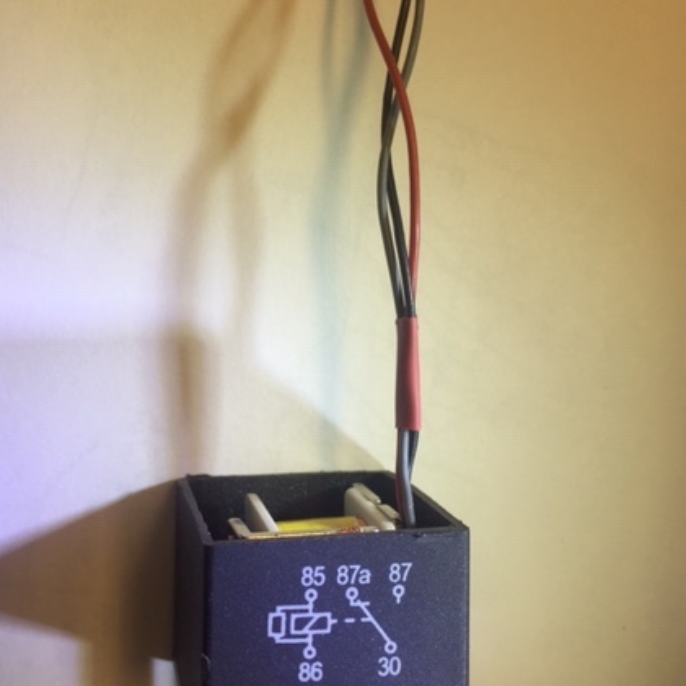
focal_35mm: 39
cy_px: 339
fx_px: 874
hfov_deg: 42.8
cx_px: 313
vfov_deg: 42.8
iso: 32
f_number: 2.2
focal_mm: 4.15
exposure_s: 1/384
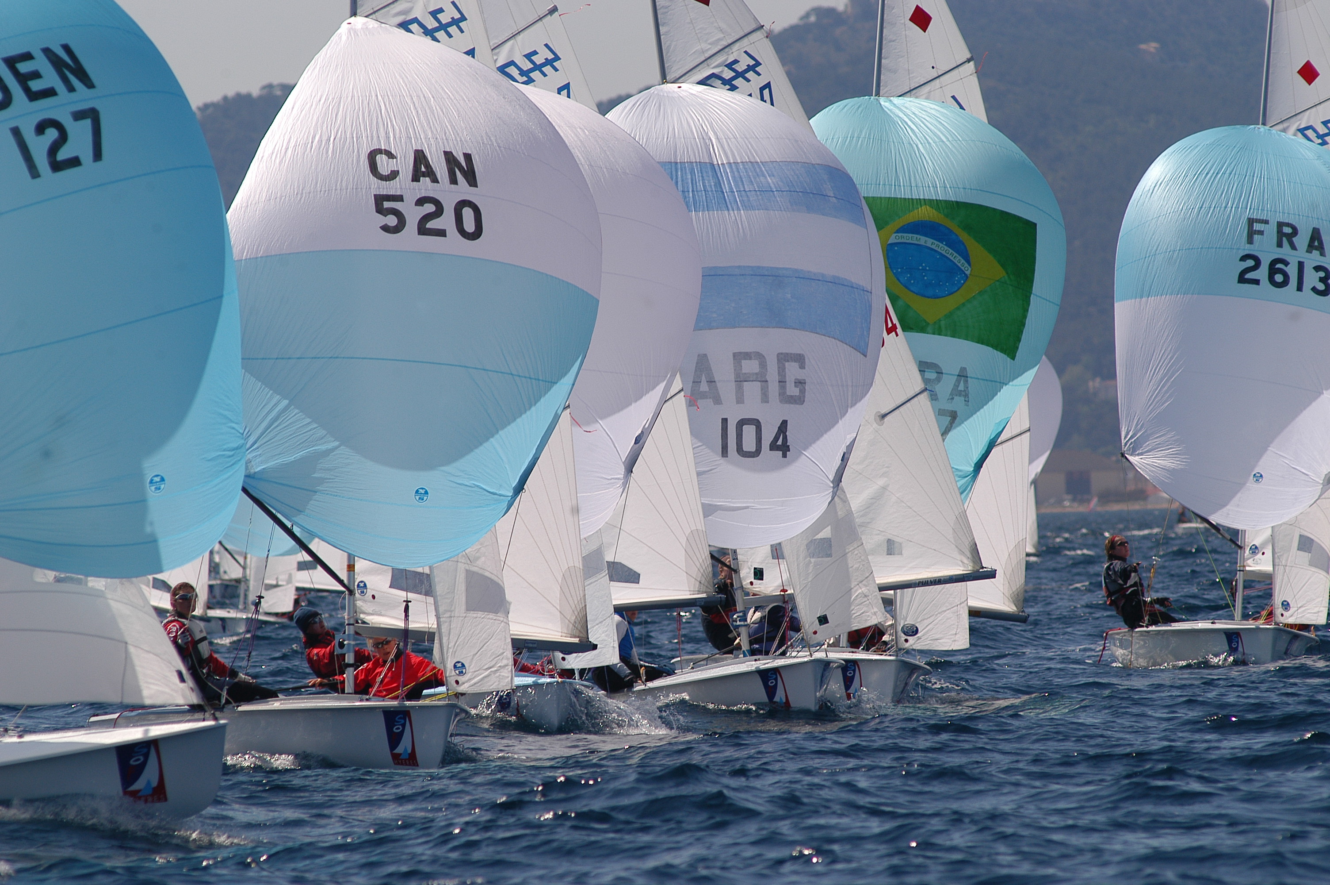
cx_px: 665
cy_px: 442
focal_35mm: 450
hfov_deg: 4.6
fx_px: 16610
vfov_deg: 3.0
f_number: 7.1
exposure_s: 1/1000
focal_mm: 300
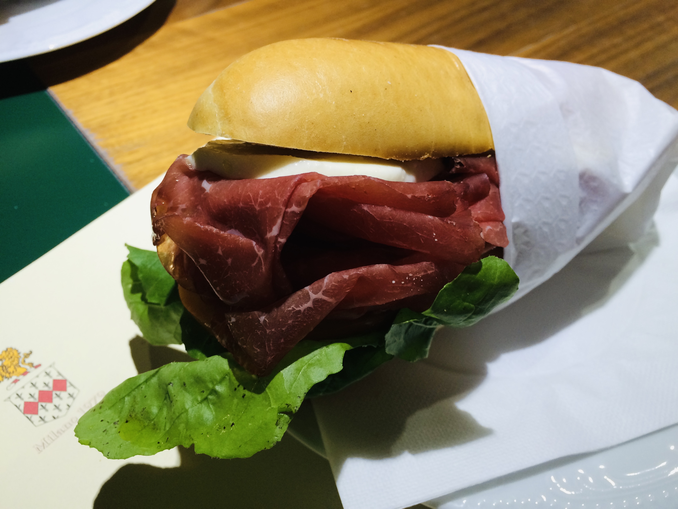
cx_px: 339
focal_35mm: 29
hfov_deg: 61.7
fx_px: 568
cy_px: 254
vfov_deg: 48.2
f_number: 2.2
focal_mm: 4.15
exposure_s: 1/30
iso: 40
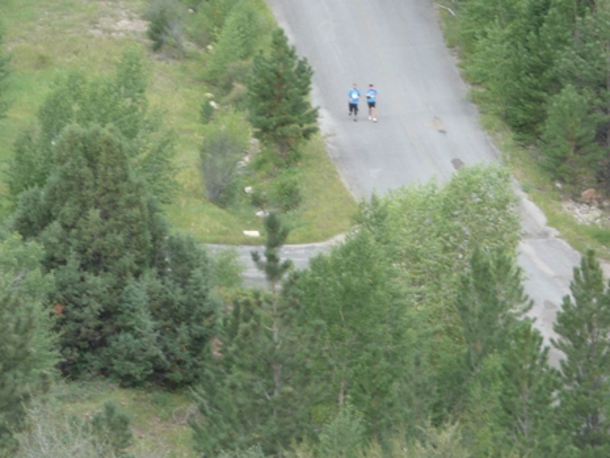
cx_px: 417
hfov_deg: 6.0
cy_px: 181
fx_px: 5799
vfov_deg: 4.5
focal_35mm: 329
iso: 100
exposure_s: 1/40
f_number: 4.8
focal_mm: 32.7
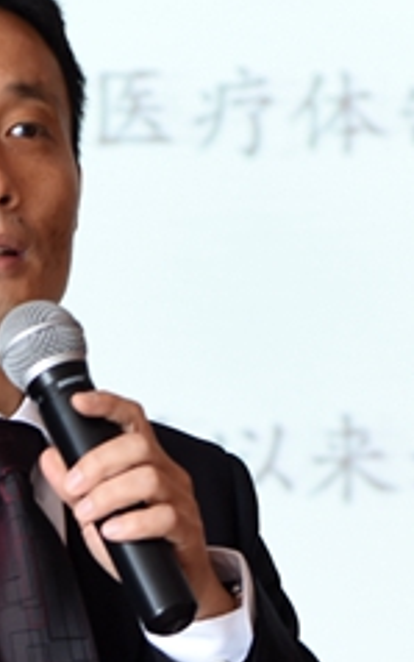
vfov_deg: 8.7
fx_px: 4327
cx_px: 356
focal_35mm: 240
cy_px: 419
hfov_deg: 5.5
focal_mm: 70
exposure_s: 1/60
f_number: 4
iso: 800
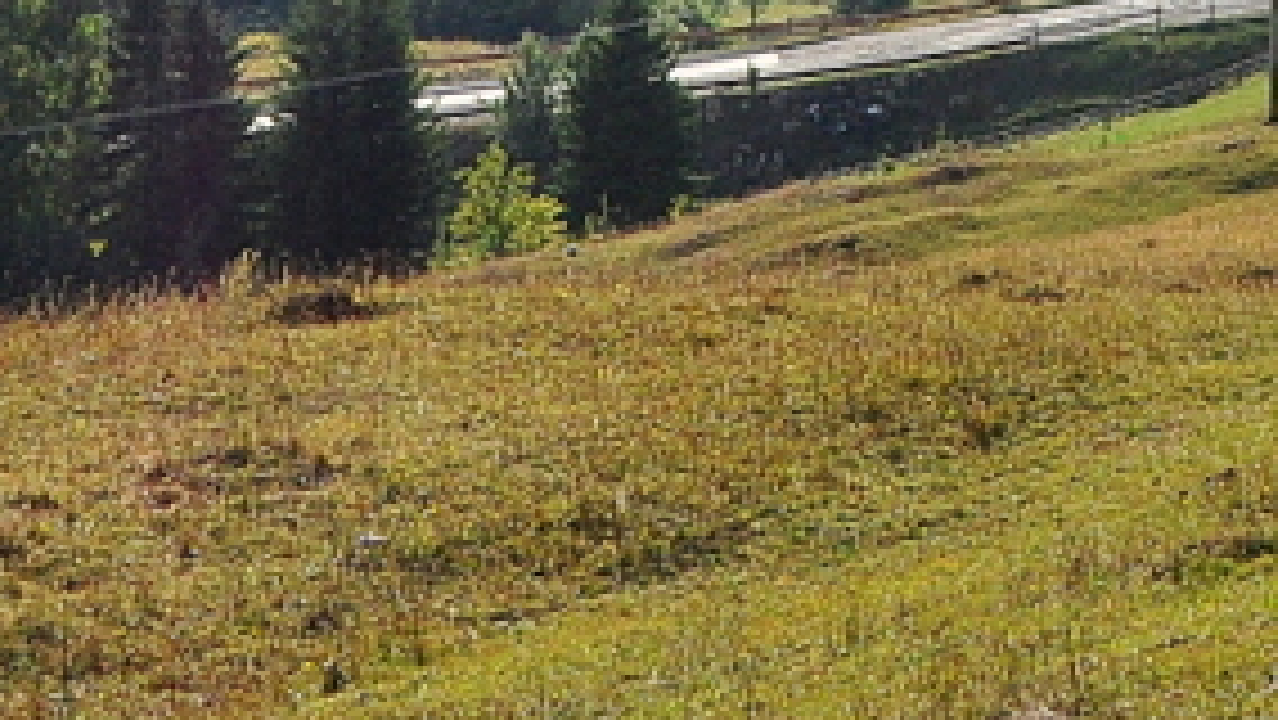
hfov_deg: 15.0
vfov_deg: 8.3
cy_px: -736
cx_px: 1413
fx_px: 4719
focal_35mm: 139
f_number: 13
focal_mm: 21
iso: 400
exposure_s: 1/640
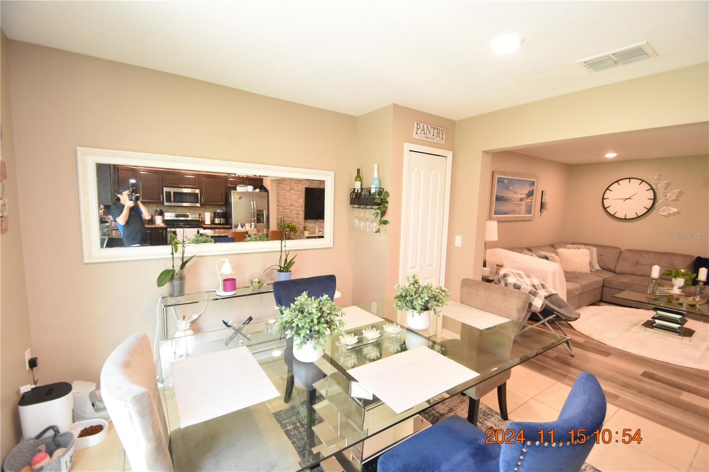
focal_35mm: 15
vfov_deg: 77.3
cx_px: 354
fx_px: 295
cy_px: 236
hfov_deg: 100.4
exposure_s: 1/60
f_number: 3.5
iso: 1800
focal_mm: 10
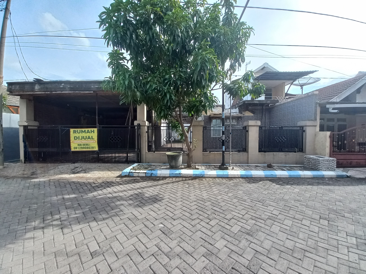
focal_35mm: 13
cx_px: 183
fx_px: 137
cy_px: 137
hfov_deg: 106.2
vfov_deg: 89.9
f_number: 2.2
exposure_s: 1/549
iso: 40
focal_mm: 1.42
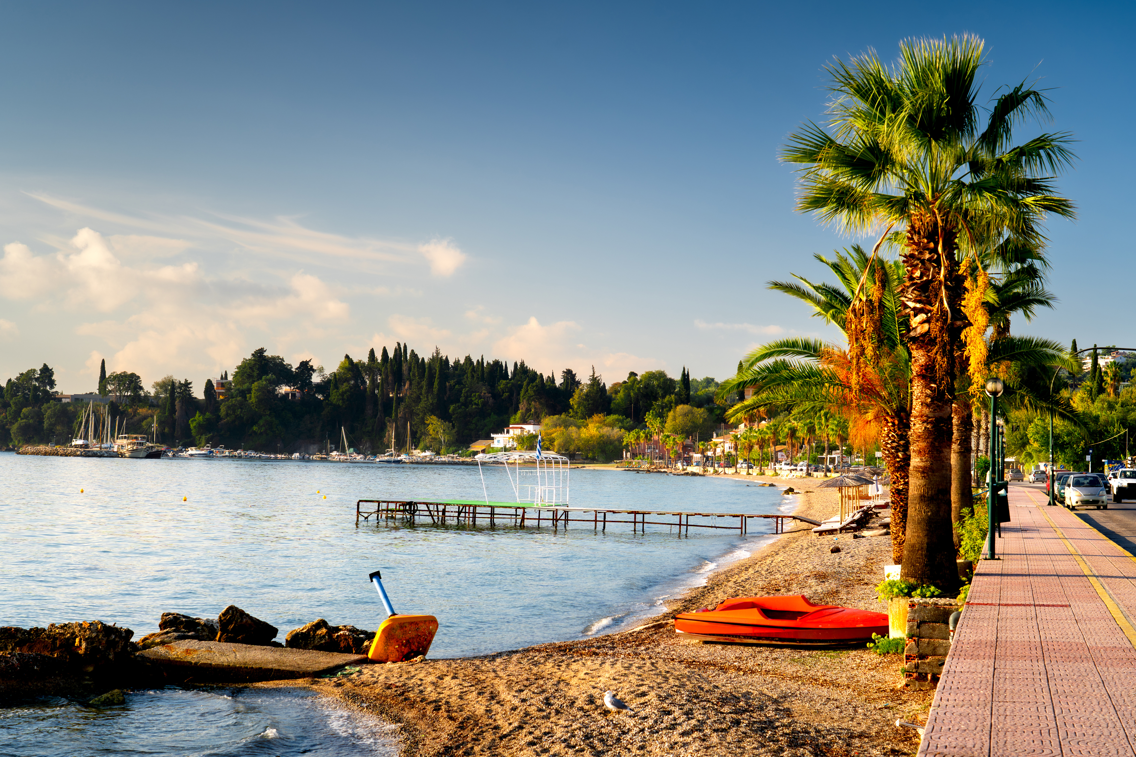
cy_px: 378
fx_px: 1988
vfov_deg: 21.6
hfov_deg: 31.9
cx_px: 568
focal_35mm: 63
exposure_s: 1/100
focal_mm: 63
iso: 100
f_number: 7.1
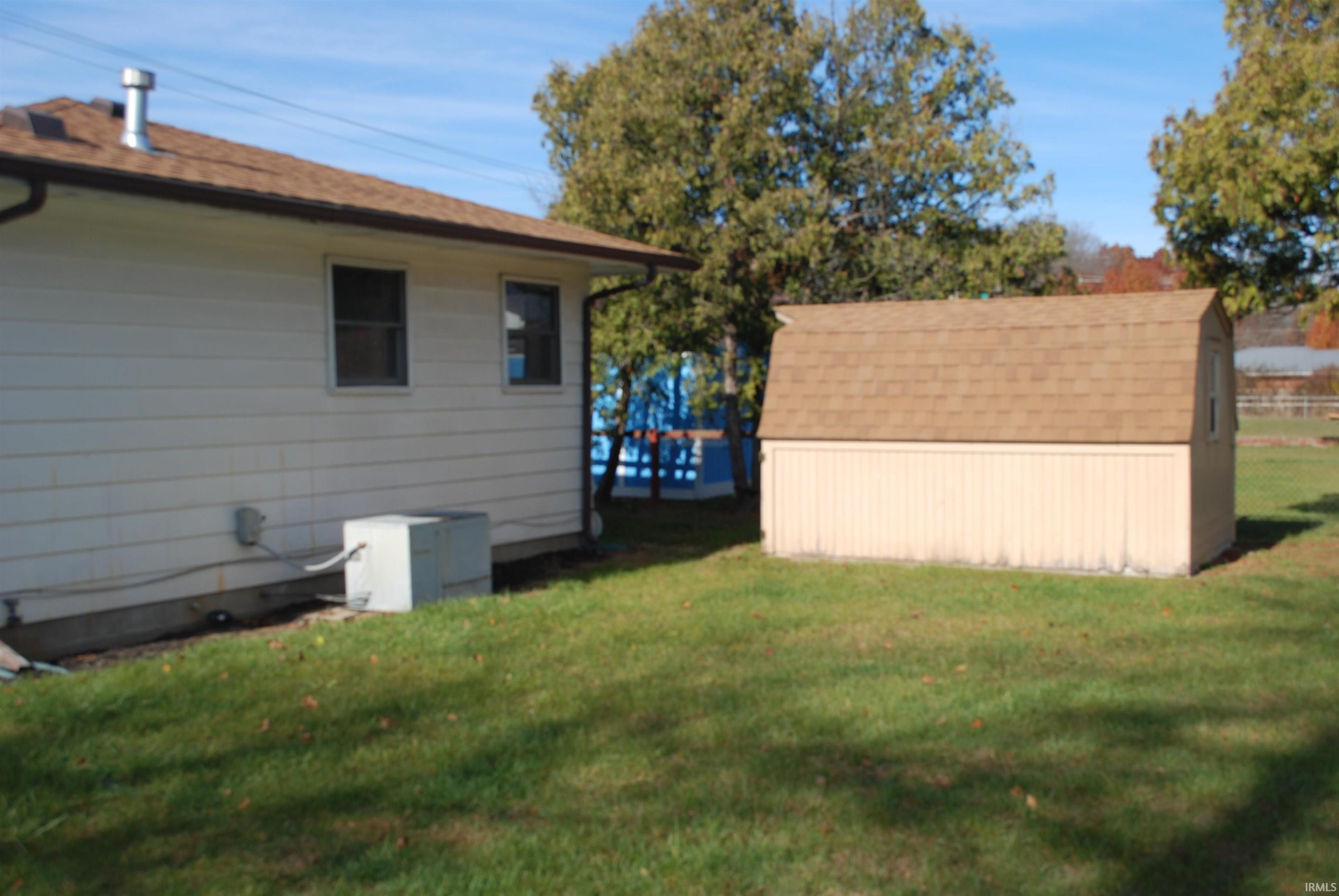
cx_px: 670
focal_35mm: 36
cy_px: 448
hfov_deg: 53.1
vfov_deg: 37.0
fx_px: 1341
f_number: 8
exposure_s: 1/200
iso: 100
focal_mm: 24
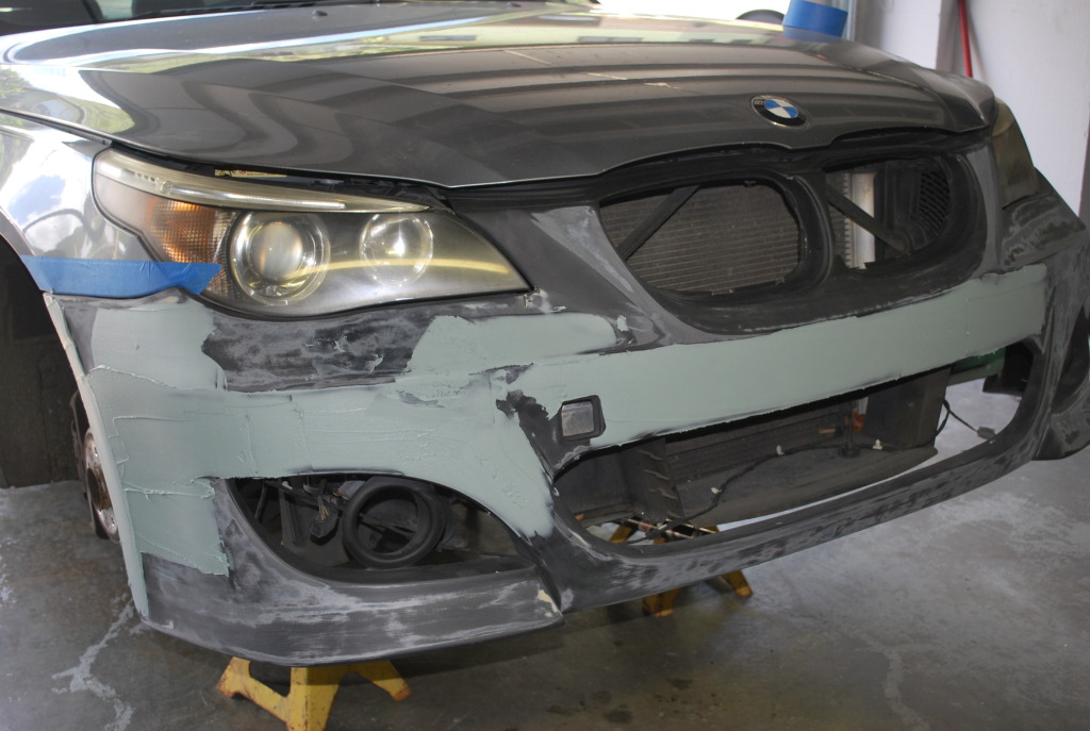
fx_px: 1365
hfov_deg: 43.5
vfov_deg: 30.0
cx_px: 545
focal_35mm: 45
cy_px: 366
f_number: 4.8
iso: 200
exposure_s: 1/60
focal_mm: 30
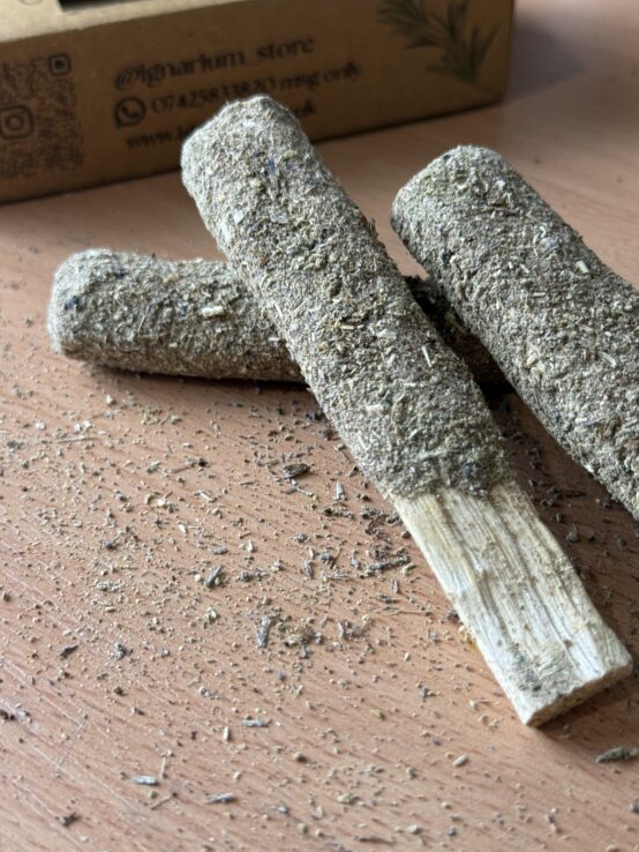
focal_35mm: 52
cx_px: 329
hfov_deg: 28.0
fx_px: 1279
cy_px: 394
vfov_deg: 36.8
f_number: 1.78
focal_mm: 6.76
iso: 64
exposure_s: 1/50
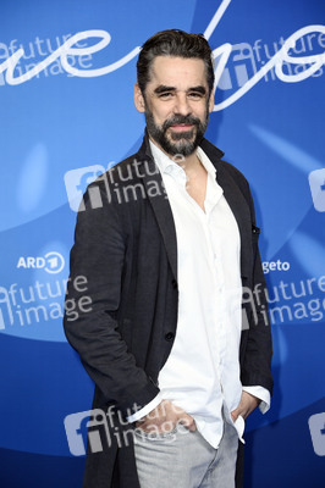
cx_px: 162
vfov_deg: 20.8
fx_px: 1329
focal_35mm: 98
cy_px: 244
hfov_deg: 13.9
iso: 1000
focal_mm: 98
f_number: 5.6
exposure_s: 1/250
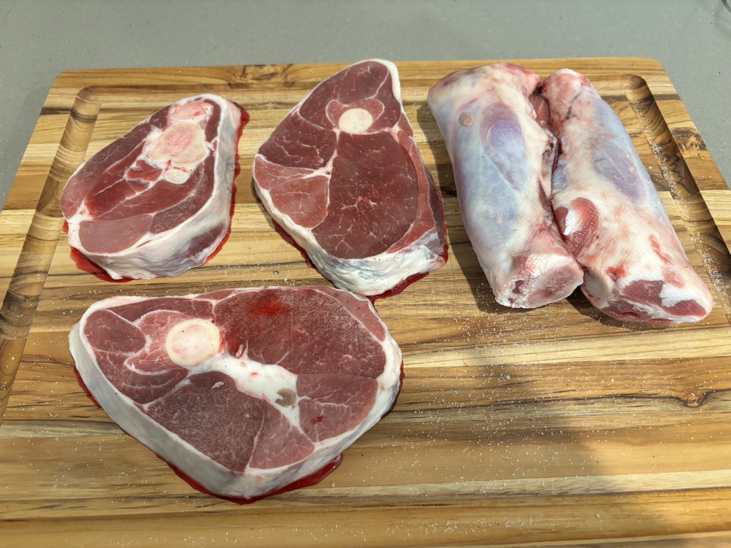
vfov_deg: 53.1
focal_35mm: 26
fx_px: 549
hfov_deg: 67.3
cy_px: 274
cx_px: 366
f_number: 1.6
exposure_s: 1/60
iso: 400
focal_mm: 5.96
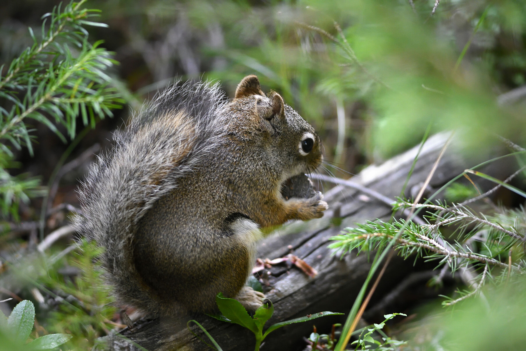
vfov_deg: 3.1
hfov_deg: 4.6
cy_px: 176
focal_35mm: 450
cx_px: 263
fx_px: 6574
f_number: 4
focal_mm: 300
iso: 3200
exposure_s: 1/250
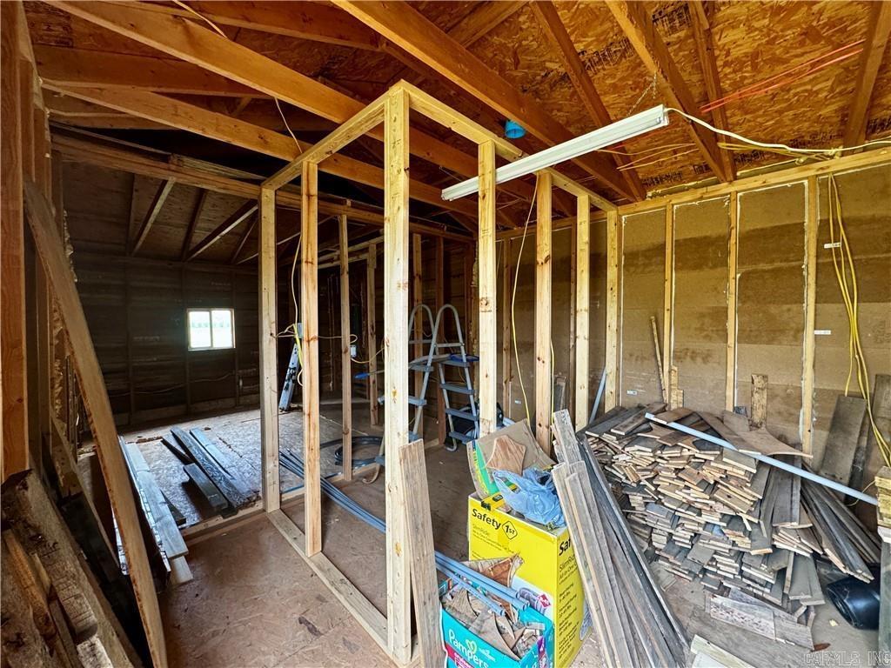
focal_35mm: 14
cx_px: 446
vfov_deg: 85.7
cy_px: 334
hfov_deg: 102.1
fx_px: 360
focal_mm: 2.22
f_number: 2.2
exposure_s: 1/98
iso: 320
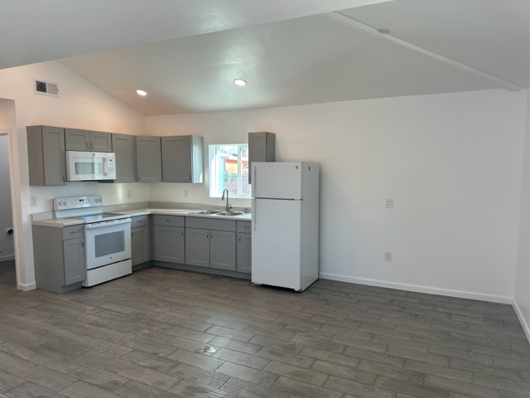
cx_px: 265
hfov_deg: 71.6
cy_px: 199
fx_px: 367
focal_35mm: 24
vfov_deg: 56.8
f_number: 1.78
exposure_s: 1/160
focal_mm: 6.86
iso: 80
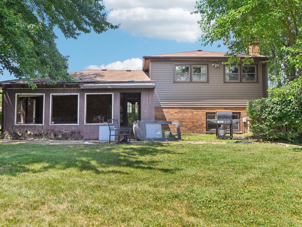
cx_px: 148
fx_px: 288
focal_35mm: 33
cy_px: 115
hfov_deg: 55.3
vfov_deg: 43.0
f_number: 13
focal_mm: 30
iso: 400
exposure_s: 1/160
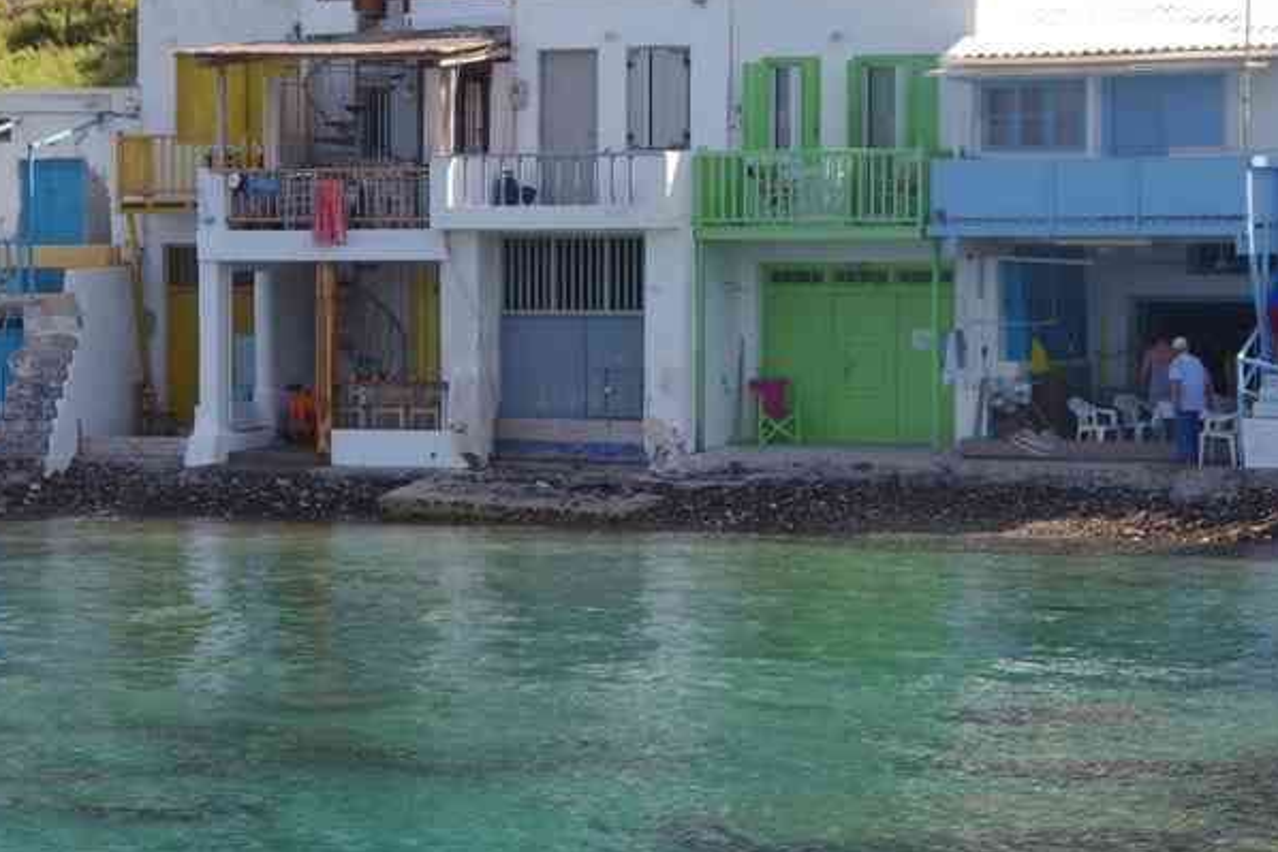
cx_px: 322
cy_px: 207
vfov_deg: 8.4
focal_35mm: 163
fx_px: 5782
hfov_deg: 12.6
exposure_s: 1/100
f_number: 8
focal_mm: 65
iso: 200
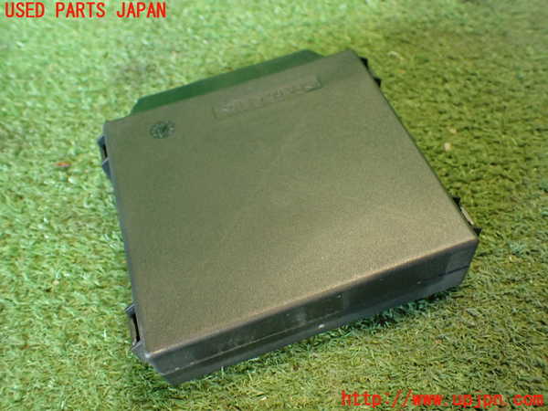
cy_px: 206
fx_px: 507
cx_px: 274
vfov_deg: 44.2
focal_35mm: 32
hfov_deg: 56.8
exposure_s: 1/30
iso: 500
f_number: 2.4
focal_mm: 5.79
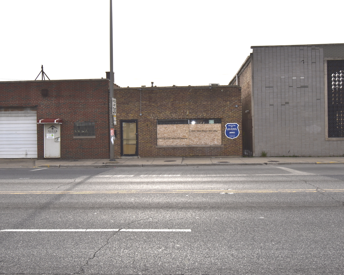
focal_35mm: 37
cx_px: 171
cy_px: 128
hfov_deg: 49.1
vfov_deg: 40.1
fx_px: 377
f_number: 11
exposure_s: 1/200
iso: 100
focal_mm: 20
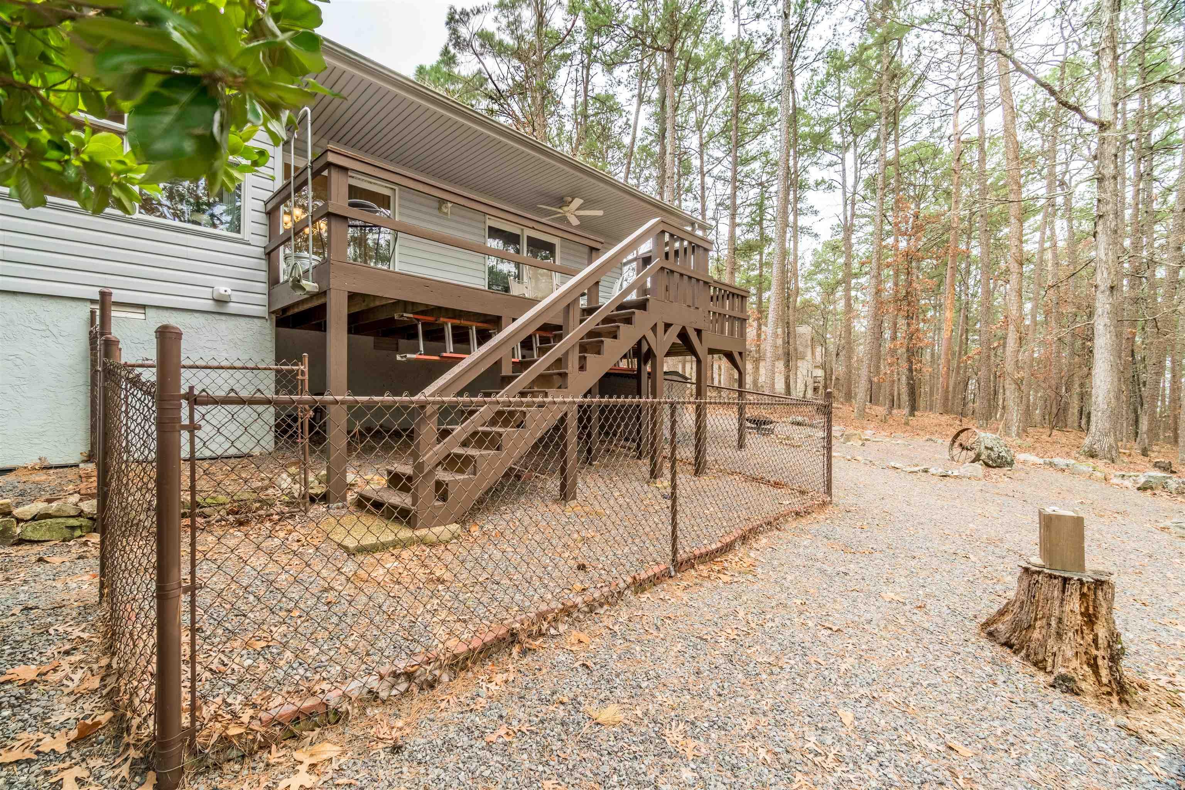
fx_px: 494
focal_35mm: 15
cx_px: 592
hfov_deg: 100.4
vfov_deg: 77.3
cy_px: 395
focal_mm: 10
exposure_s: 1/80
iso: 160
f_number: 10
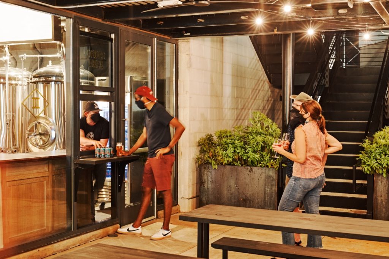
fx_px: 530
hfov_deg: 40.3
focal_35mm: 49
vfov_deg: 27.5
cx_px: 194
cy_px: 130
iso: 500
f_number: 5.6
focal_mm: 49
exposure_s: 1/2.5
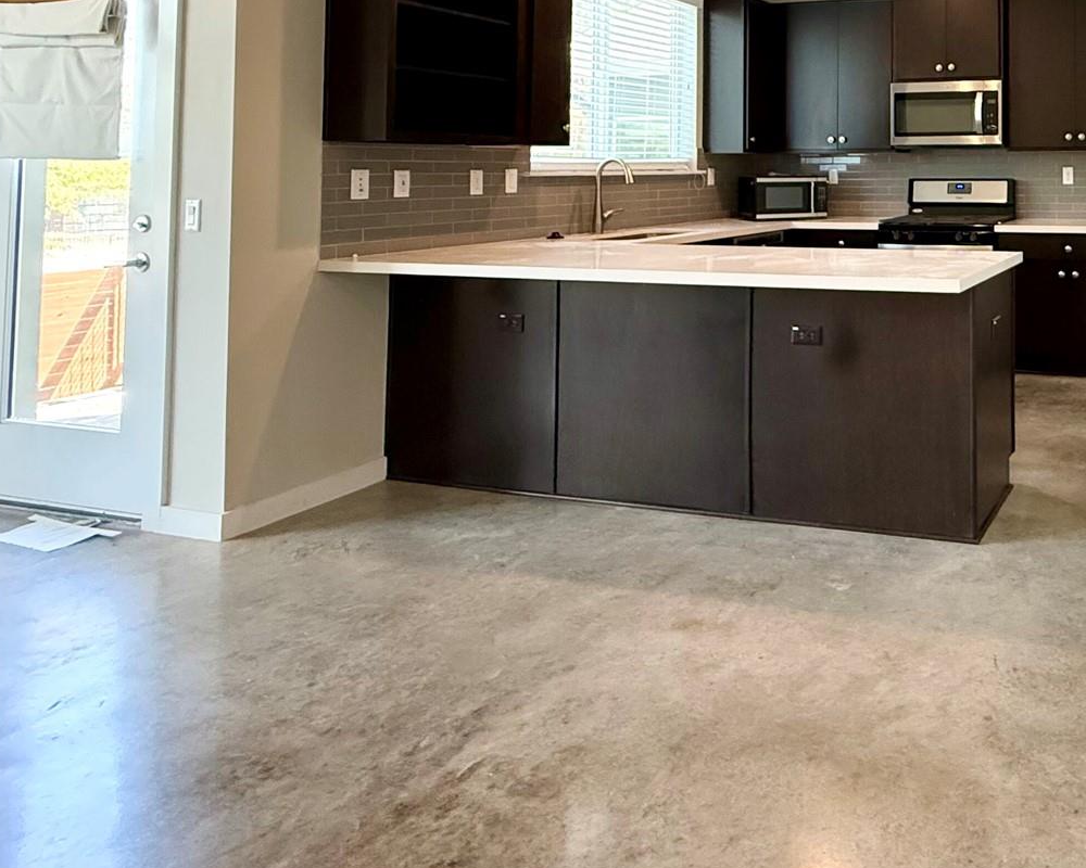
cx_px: 982
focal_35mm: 28
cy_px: 137
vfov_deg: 47.8
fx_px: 900
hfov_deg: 54.1
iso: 500
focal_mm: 2.22
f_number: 2.2
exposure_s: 1/120
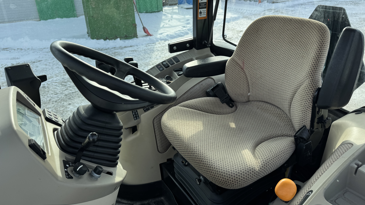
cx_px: 183
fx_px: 261
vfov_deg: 42.8
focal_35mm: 27
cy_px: 87
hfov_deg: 69.9
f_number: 1.78
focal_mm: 6.76
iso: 80
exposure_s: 1/1560
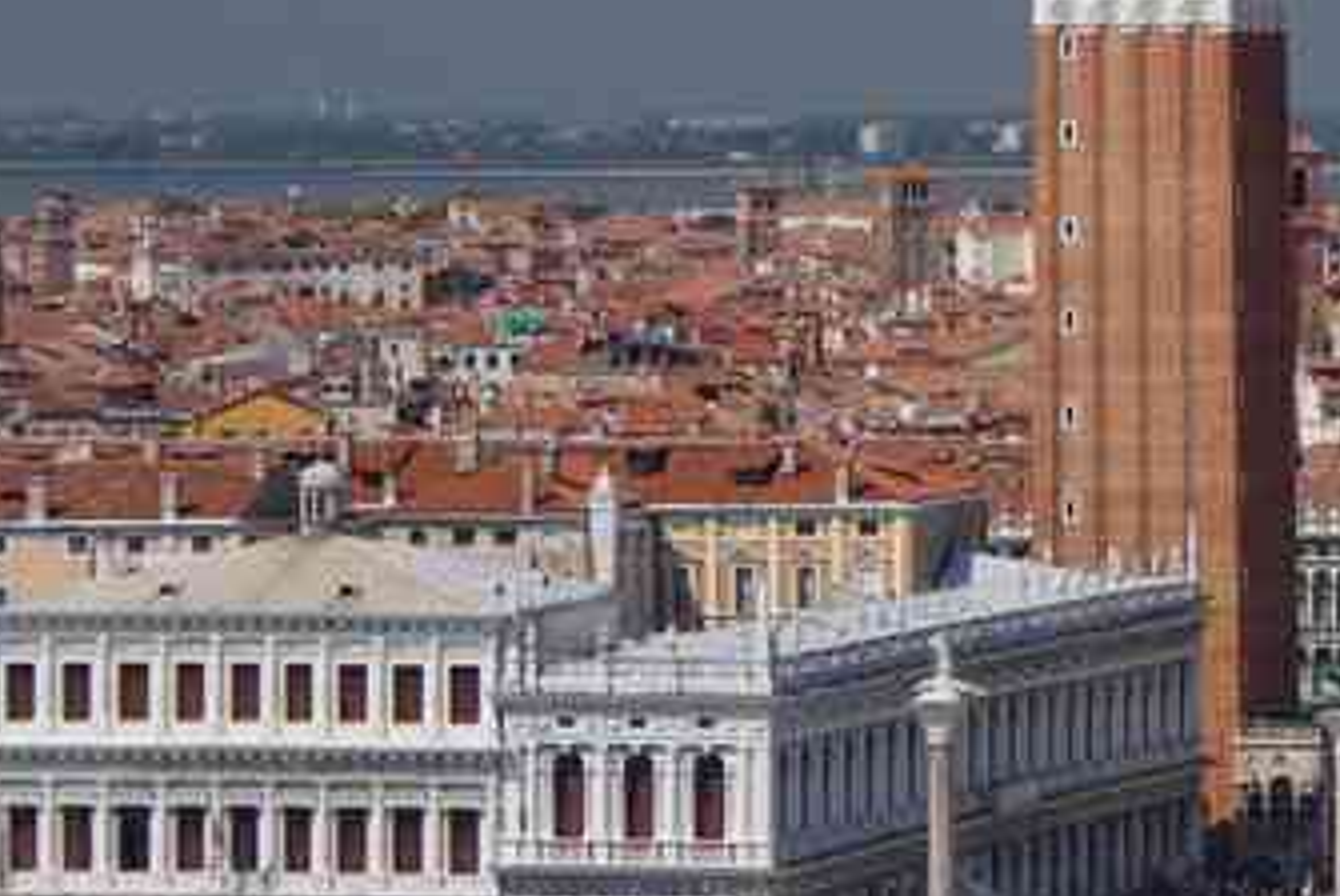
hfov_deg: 7.0
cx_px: 1454
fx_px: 10822
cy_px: 204
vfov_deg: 4.7
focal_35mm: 290
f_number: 11
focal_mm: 65
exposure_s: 1/125
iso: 200
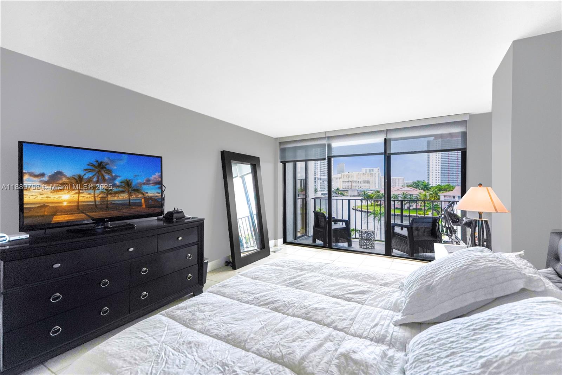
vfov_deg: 73.7
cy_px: 188
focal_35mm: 16
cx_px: 281
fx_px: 250
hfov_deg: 96.7
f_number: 5
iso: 640
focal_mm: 16
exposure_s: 1/800
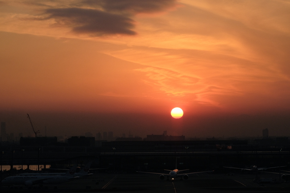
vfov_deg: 9.1
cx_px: 145
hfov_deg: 13.7
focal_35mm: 150
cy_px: 96
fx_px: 1207
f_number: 7.1
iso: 800
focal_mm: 100
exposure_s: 1/400
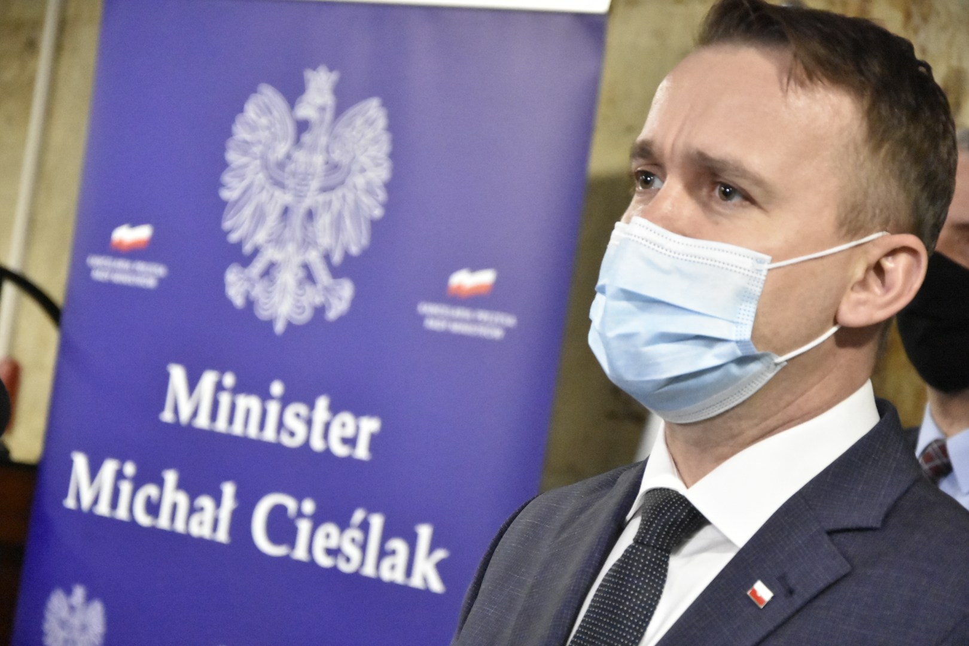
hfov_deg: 18.2
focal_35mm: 112
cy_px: 323
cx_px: 484
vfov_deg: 12.2
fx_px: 3028
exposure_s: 1/200
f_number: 5.3
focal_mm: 75
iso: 14400
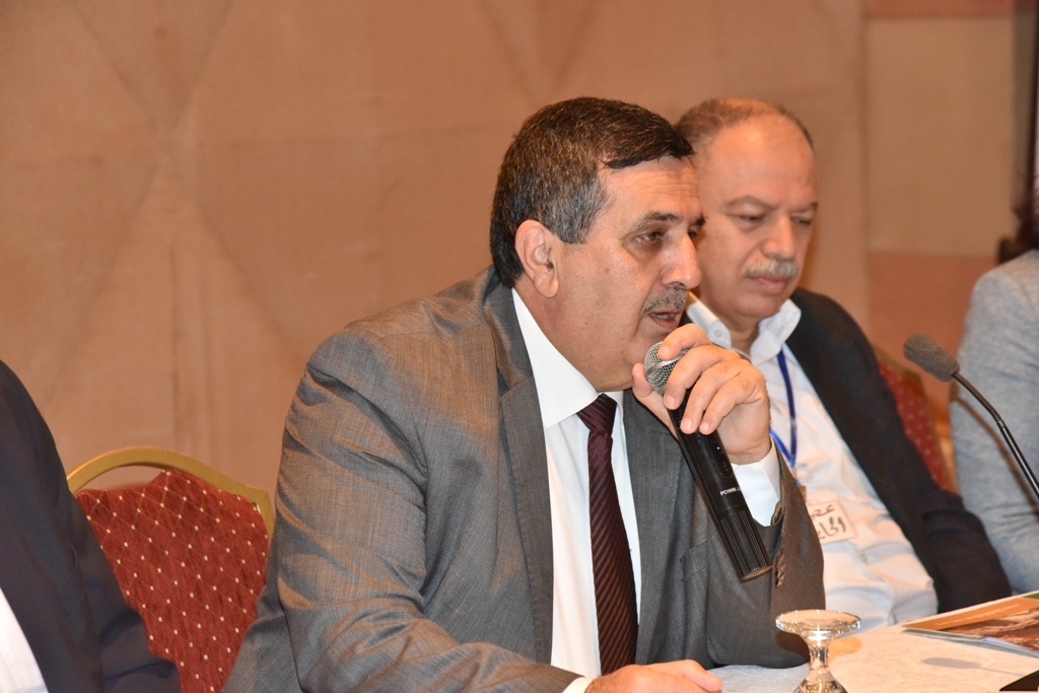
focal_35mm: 110
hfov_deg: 18.6
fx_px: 3175
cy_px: 346
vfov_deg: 12.5
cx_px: 520
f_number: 6.3
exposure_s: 1/60
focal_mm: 110
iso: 2500
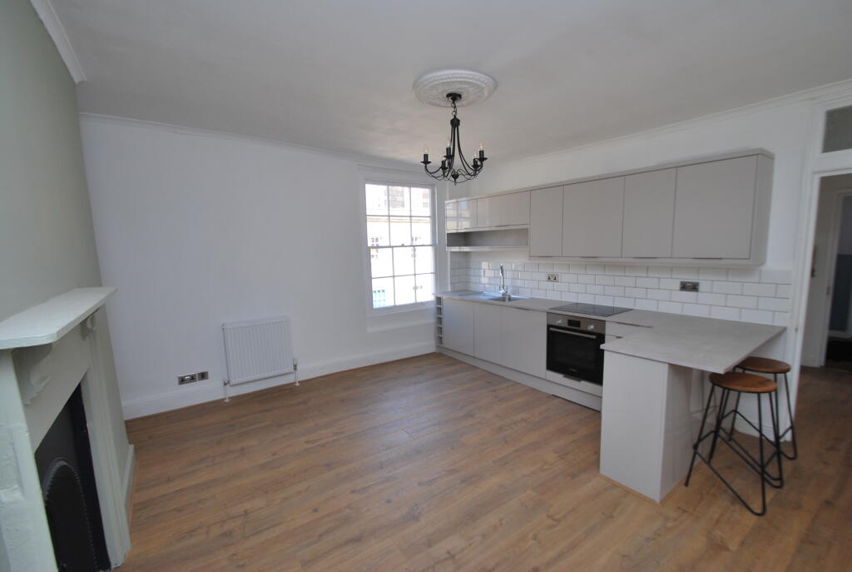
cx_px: 426
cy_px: 286
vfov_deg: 77.6
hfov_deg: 100.3
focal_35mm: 15
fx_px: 356
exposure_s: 1/125
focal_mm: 10
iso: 140
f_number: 5.6
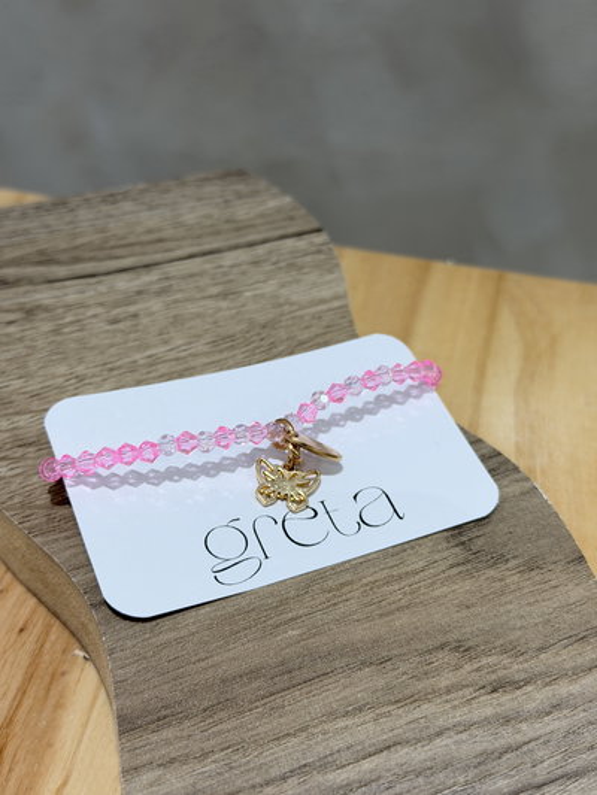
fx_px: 1103
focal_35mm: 48
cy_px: 398
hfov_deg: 30.3
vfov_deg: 39.6
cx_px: 298
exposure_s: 1/50
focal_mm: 6.76
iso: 80
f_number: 1.78
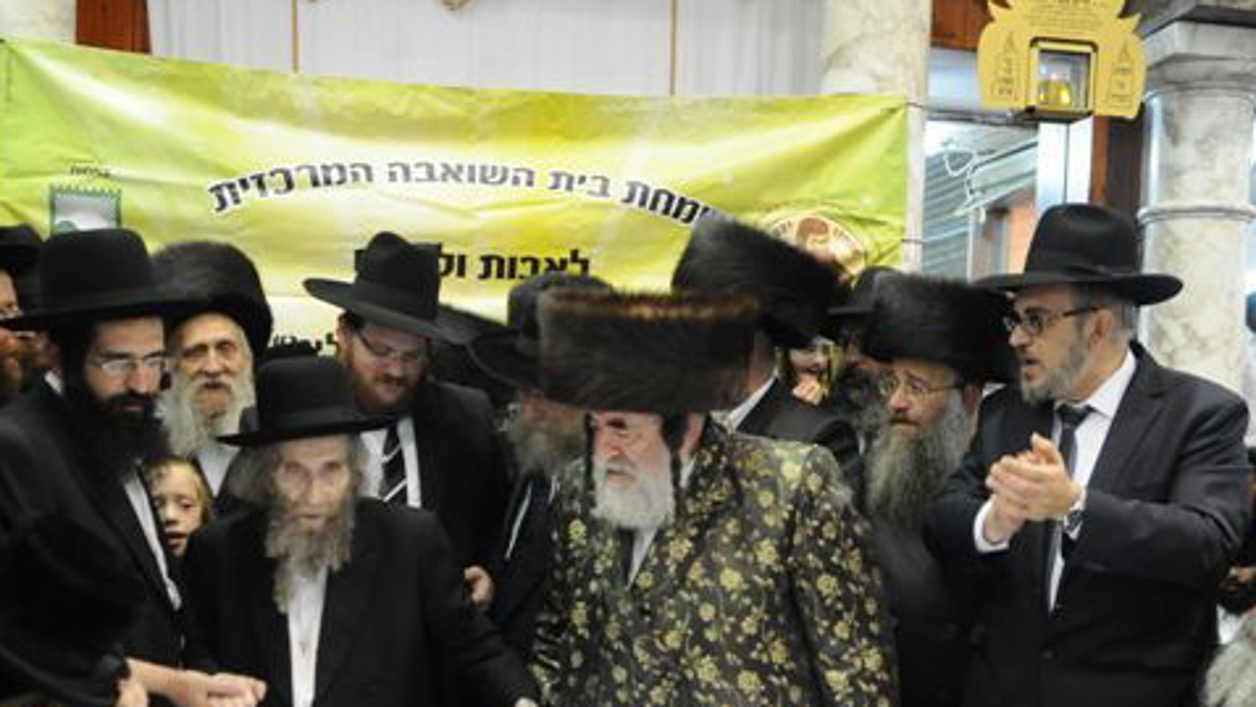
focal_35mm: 42
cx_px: 649
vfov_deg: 28.1
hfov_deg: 48.3
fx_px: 1399
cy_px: 506
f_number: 2.8
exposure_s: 1/60
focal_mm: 20
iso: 1250
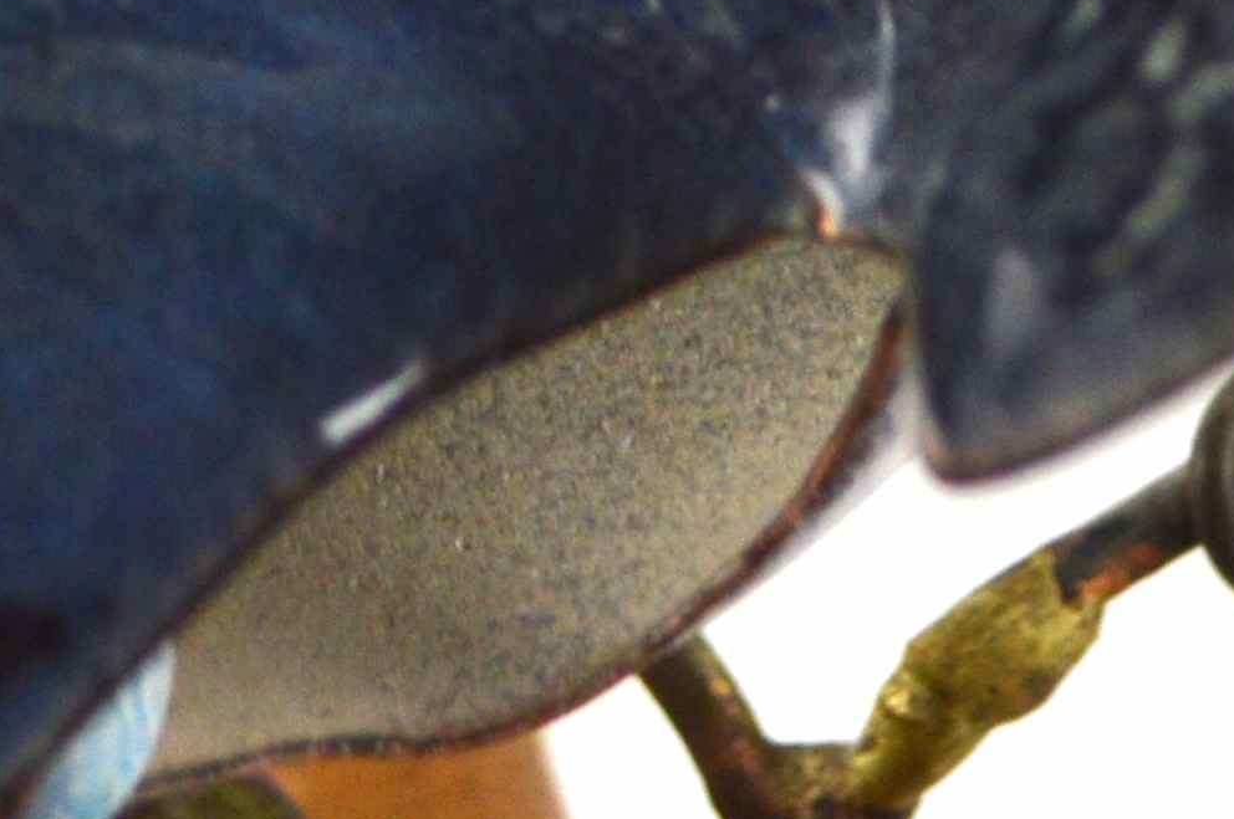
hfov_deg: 7.6
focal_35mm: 273
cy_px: -915
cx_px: 794
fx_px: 9347
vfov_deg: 4.9
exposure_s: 1/100
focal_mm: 30
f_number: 4.8
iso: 400
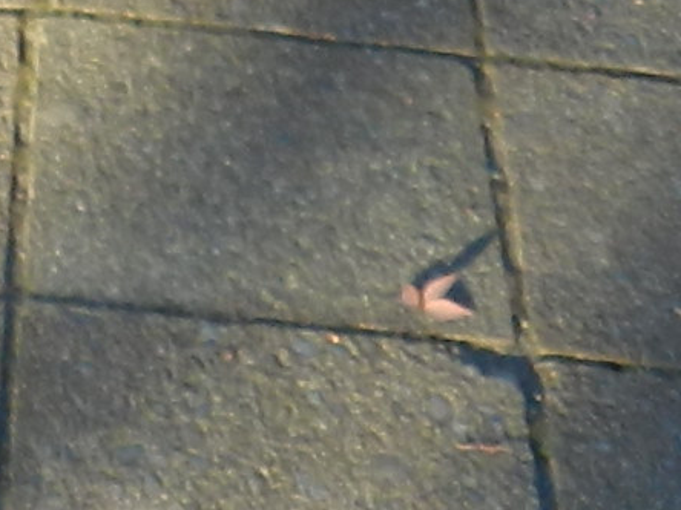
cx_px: -399
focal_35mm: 169
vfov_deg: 7.8
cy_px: -911
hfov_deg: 11.2
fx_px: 3325
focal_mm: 4
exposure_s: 1/160
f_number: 3.4
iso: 160
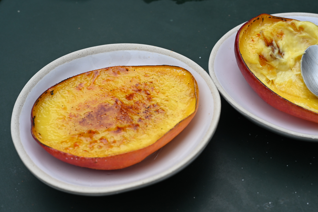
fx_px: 442
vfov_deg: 27.0
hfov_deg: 39.6
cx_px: 159
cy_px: 106
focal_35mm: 50
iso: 800
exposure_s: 1/400
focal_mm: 50
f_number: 10
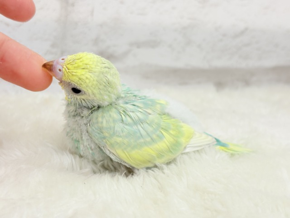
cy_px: 109
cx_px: 145
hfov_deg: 36.8
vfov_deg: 28.0
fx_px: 436
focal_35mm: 52
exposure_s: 1/50
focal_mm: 5.96
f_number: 1.6
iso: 32
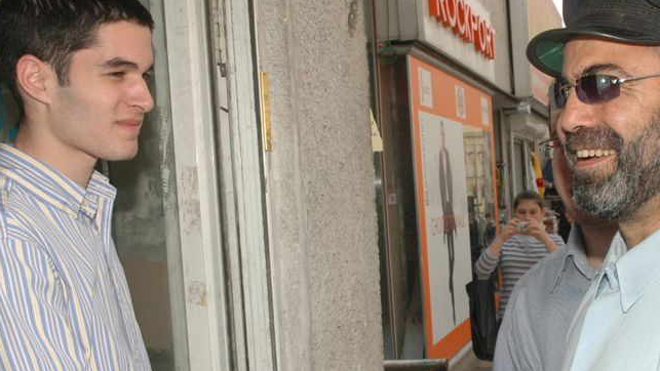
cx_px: 397
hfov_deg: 37.7
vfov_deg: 21.8
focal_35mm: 55
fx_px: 963
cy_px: 240
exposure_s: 1/400
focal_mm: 22
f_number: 10
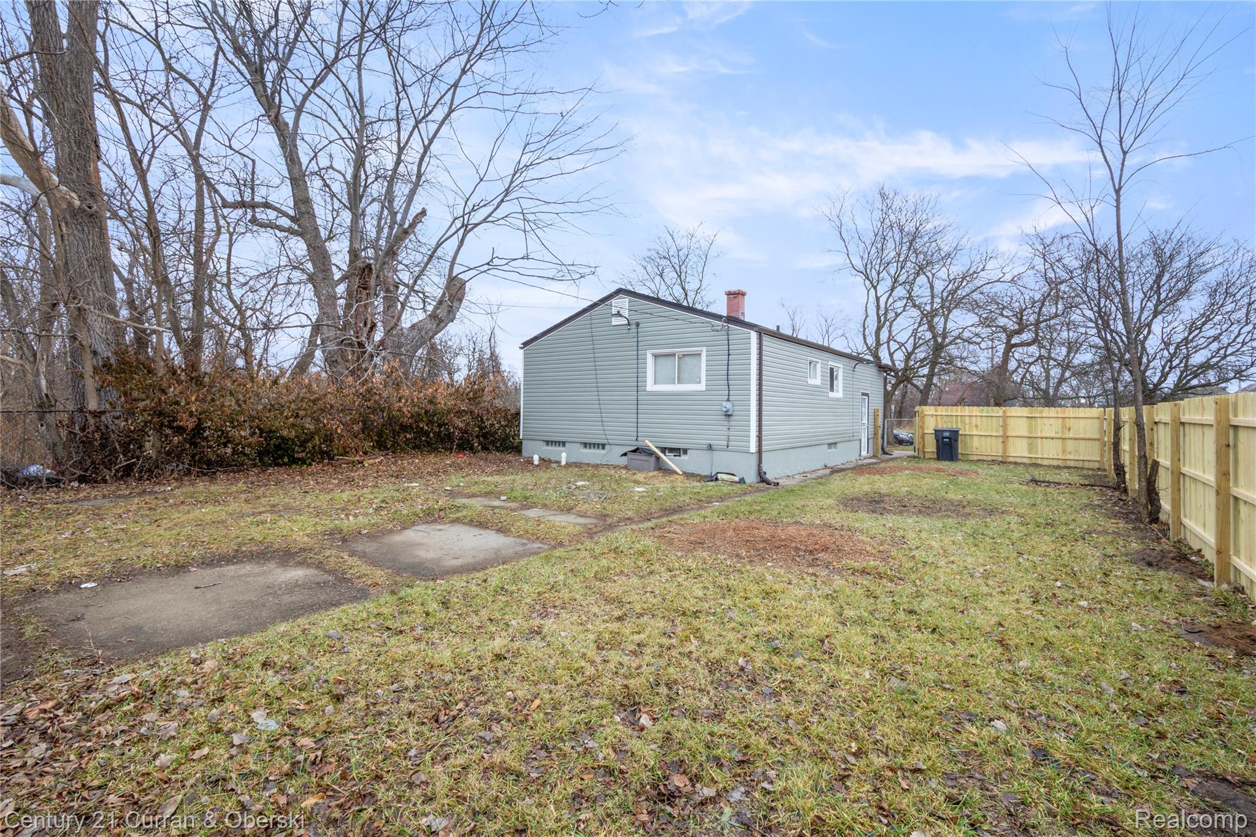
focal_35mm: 15
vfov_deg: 77.3
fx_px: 523
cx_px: 628
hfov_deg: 100.4
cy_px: 418
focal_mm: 10
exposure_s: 1/25
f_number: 11
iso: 320
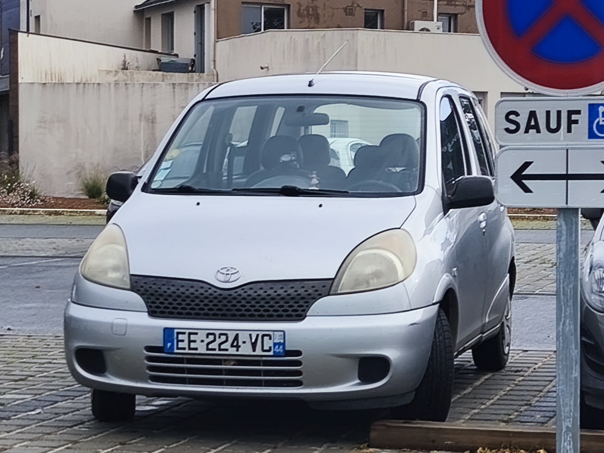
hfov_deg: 42.9
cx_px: 302
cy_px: 226
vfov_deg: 32.9
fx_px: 768
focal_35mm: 44
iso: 50
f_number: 1.65
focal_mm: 6.18
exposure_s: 1/797
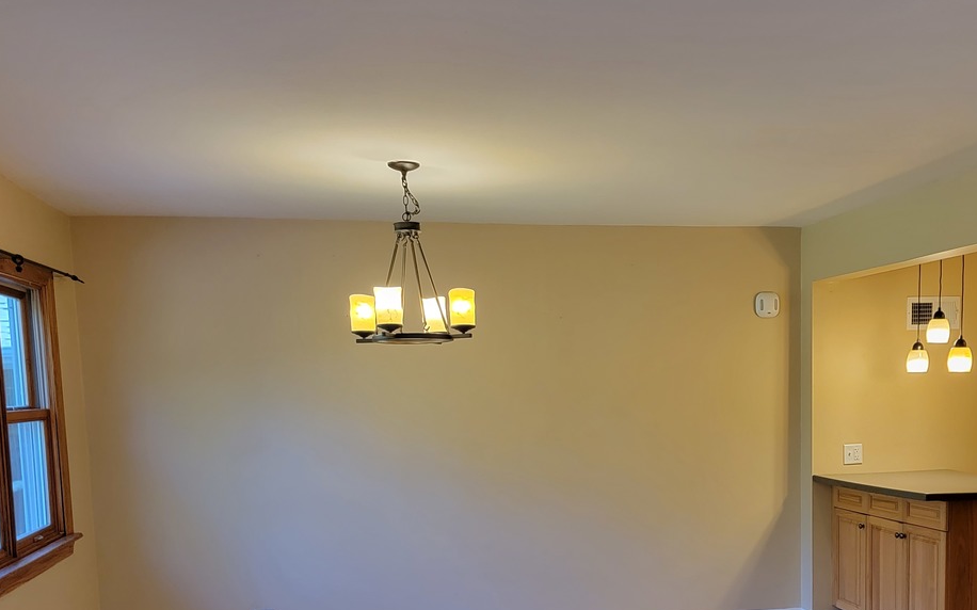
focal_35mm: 40
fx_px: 1065
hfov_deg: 49.0
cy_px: 501
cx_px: 589
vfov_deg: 31.0
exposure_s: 1/119
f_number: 1.8
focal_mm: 6.7
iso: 320
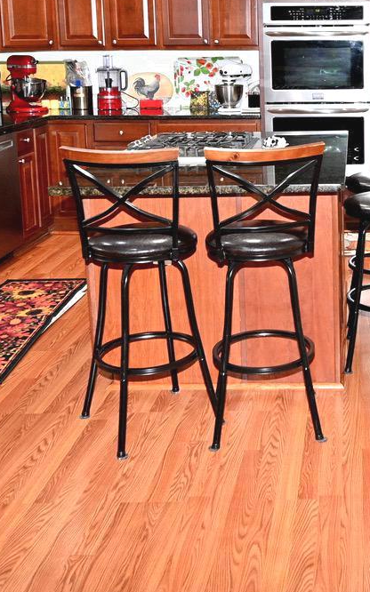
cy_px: 151
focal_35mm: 49
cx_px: 361
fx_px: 784
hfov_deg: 25.4
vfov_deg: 40.3
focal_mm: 15.5
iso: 800
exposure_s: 1/60
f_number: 4
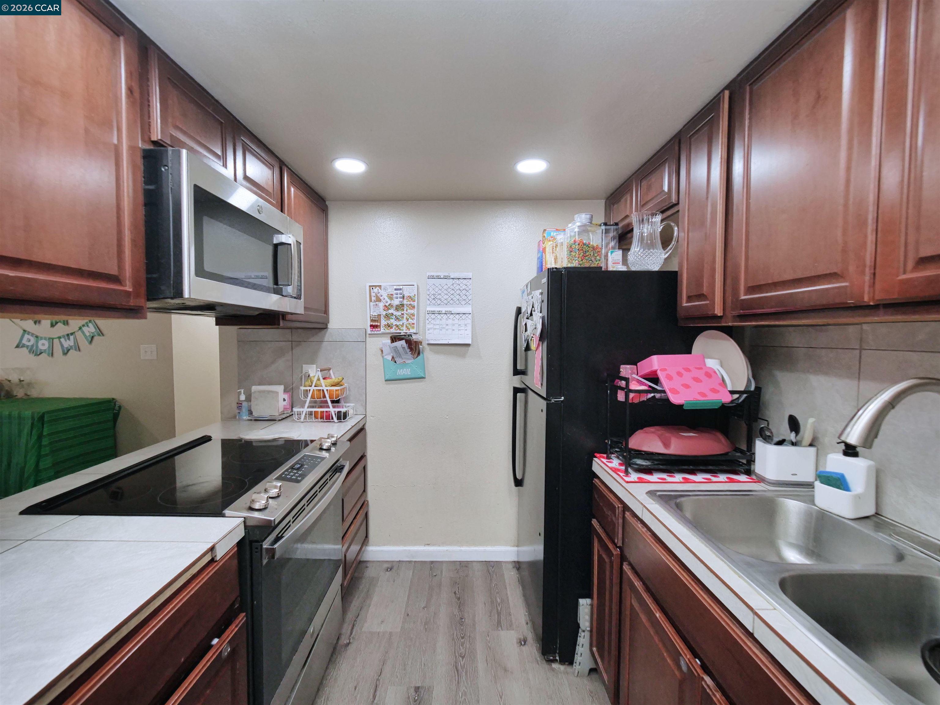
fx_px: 380
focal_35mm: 14
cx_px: 470
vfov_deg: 85.7
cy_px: 352
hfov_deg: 102.1
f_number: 4
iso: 800
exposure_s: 1/160
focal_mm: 7
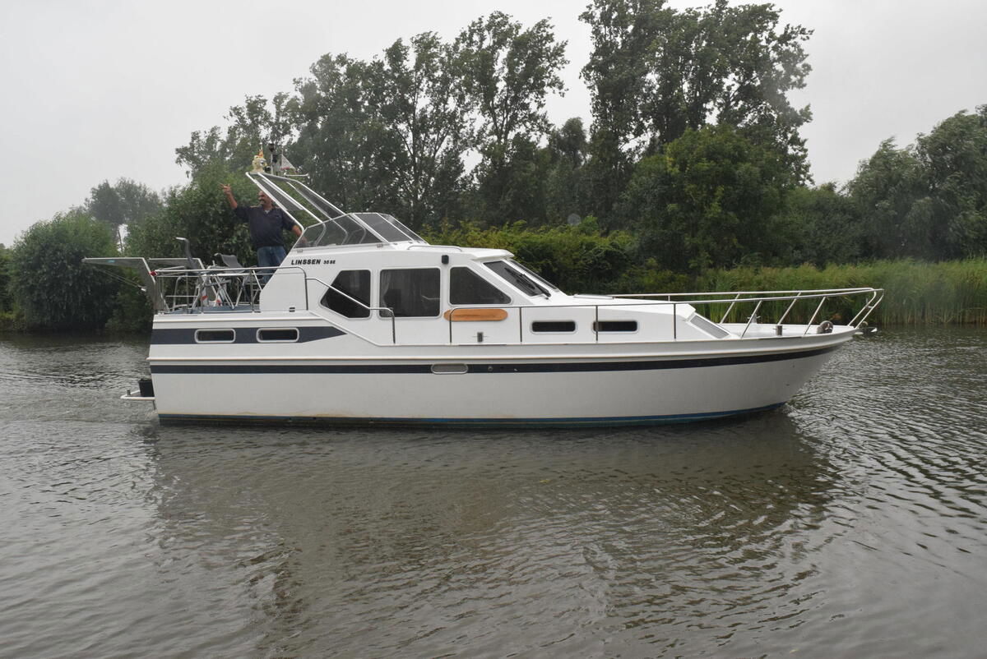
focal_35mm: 30
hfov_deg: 61.9
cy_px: 330
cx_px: 494
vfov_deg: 43.7
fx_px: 823
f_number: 10
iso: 1600
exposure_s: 1/200
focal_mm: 20
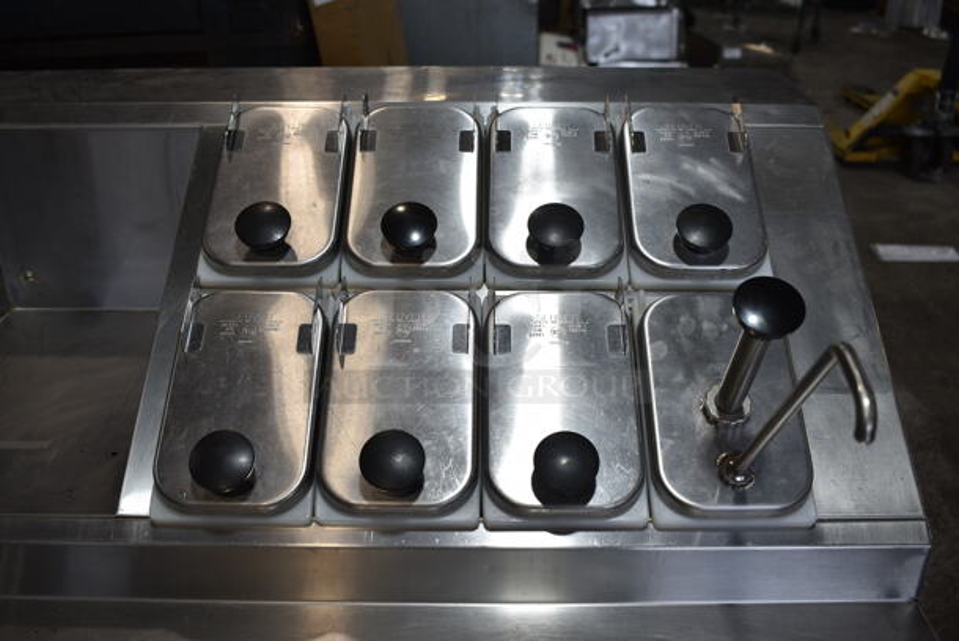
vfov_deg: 37.0
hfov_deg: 53.1
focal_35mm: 36
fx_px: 960
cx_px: 480
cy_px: 320
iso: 100
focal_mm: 24
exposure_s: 1/100
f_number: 5
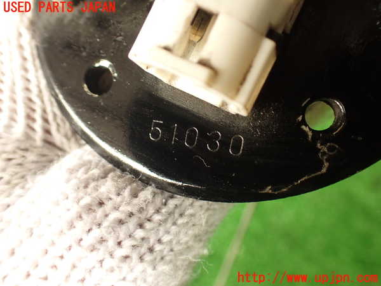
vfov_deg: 44.2
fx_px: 352
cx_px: 190
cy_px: 143
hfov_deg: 56.8
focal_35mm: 32
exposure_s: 1/50
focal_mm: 5.79
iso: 200
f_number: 2.4
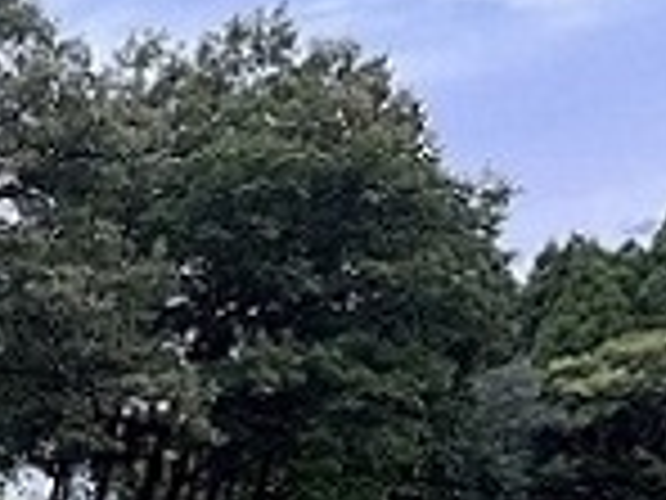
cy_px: 770
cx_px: -461
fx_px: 1828
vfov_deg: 14.4
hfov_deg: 17.5
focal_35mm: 95
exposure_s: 1/258
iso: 50
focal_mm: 5.1
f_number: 1.6
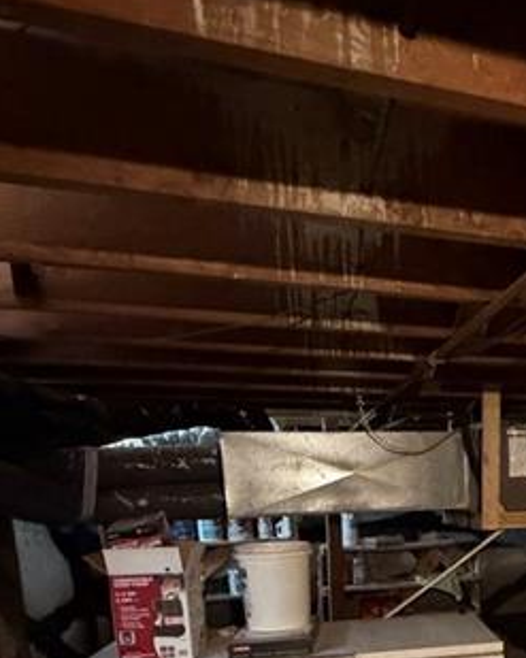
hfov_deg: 38.0
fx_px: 662
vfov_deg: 47.7
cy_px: 588
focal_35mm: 34
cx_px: 541
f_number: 2.2
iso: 2000
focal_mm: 2.22
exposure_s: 1/30
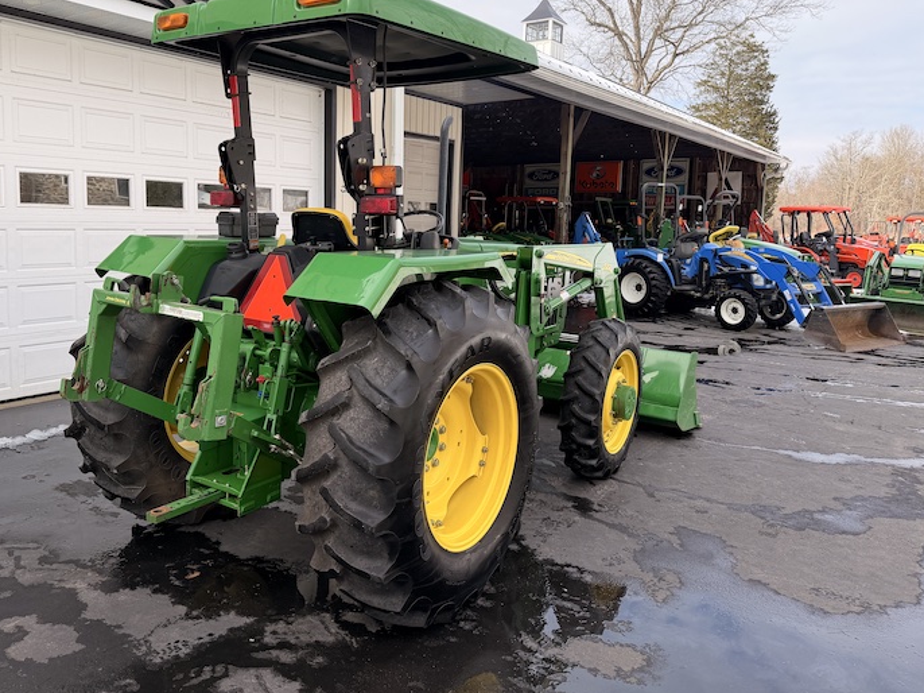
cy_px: 297
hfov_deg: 63.1
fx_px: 747
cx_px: 388
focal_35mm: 28
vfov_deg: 49.6
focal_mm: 6.76
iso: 100
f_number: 1.78
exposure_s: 1/1855
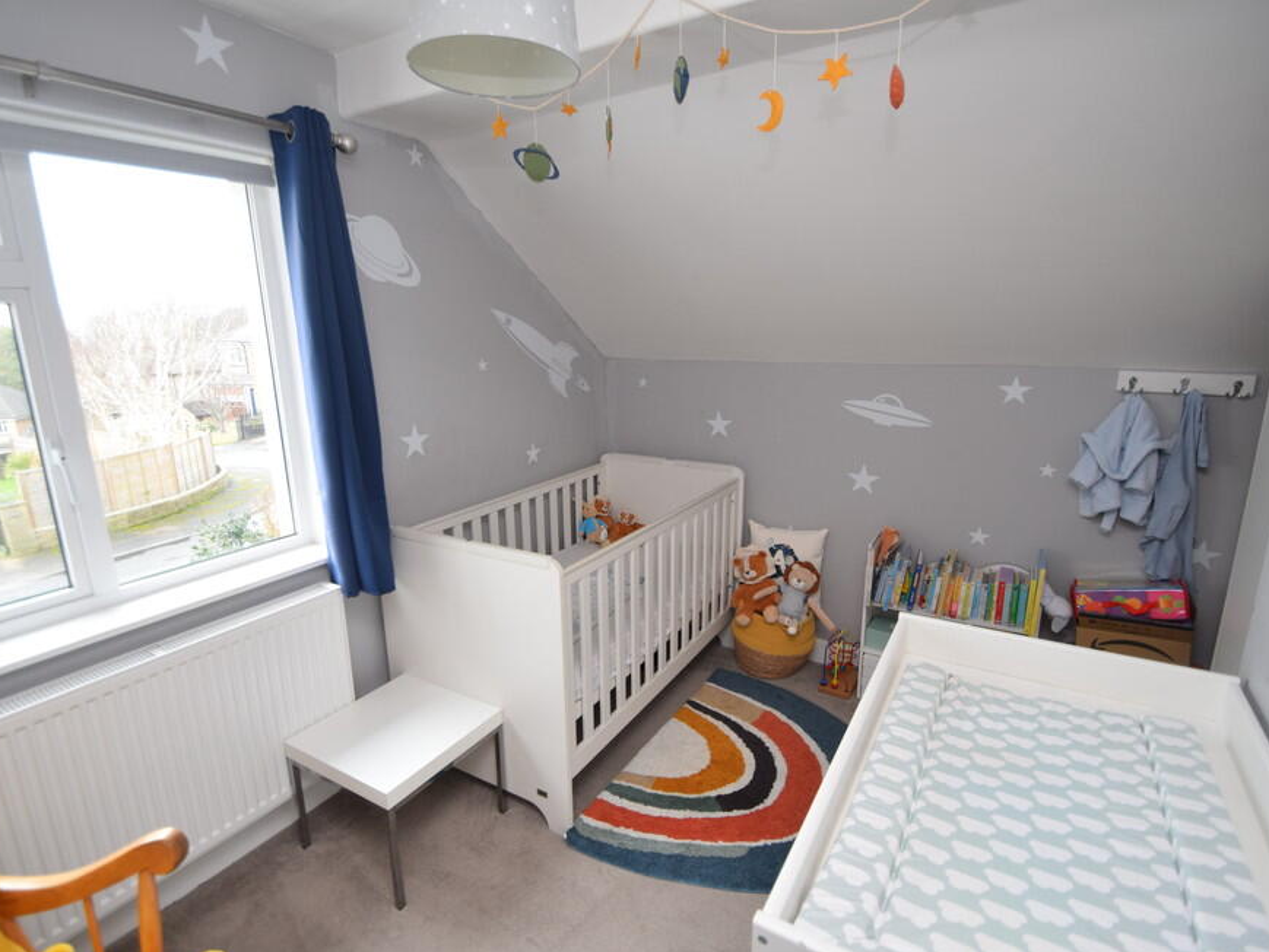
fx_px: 623
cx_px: 631
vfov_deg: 74.7
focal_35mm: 17
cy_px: 487
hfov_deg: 91.0
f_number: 4
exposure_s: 1/60
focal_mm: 10
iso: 500
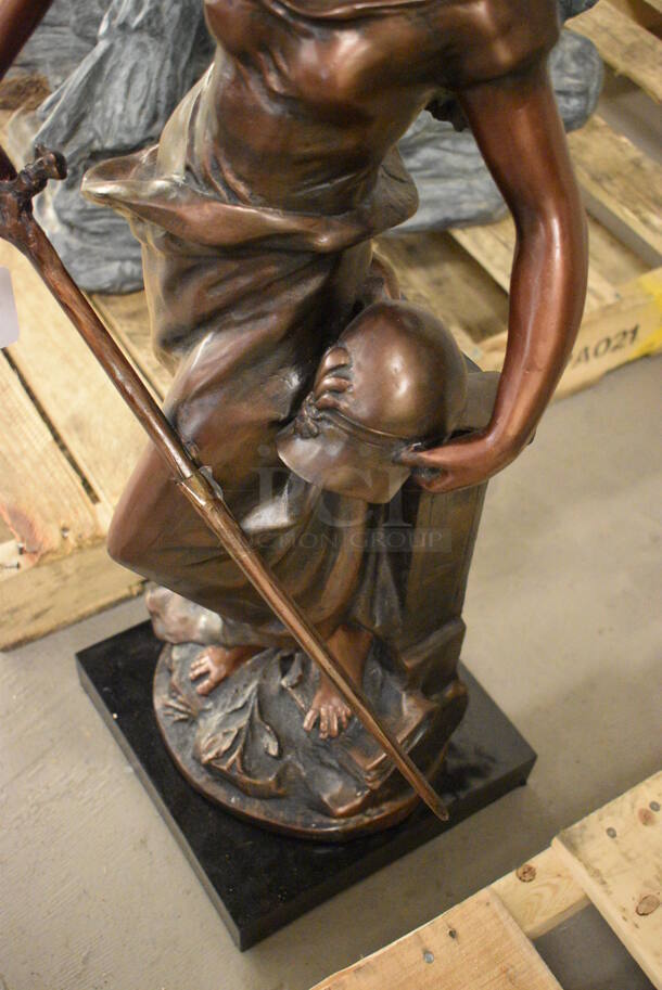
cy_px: 495
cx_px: 331
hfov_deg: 30.9
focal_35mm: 44
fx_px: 1198
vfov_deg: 44.9
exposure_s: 1/125
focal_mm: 29
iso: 9000
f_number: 4.2
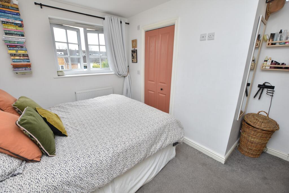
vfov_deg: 77.3
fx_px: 120
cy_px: 96
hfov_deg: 100.4
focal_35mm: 15
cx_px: 144
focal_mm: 10
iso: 100
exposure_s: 1/100
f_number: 5
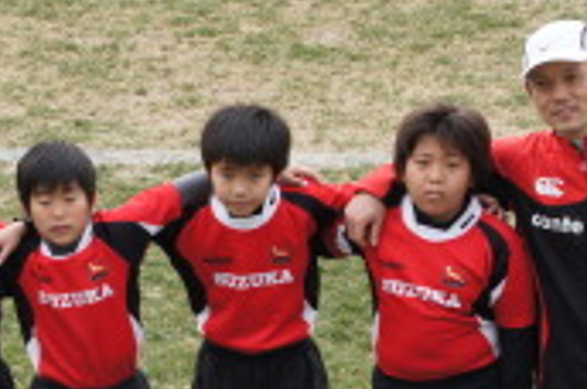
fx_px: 3897
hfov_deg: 8.6
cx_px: 38
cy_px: 358
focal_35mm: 239
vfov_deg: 5.7
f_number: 11
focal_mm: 55
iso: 400
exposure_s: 1/125
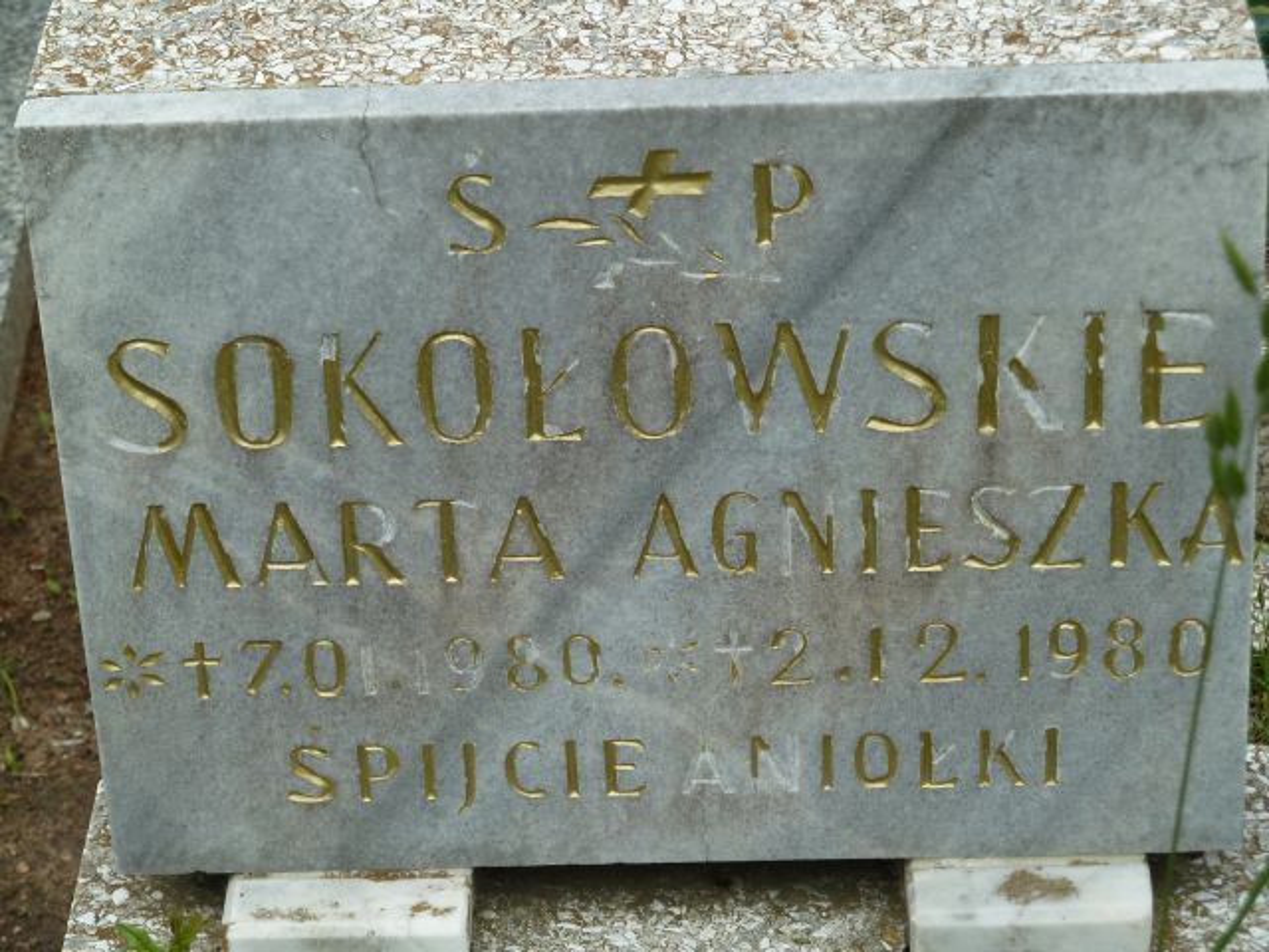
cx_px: 634
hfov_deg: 16.6
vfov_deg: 12.5
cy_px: 476
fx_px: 4362
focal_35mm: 119
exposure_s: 1/60
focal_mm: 19.5
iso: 80
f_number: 4.4
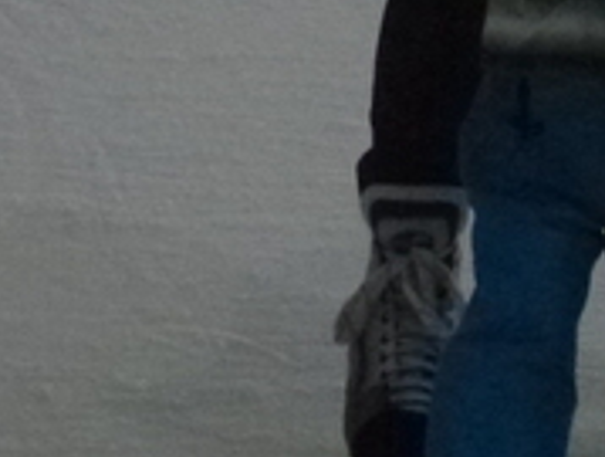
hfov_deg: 9.2
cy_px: -311
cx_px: 608
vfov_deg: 6.8
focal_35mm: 214
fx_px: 3748
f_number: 4
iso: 800
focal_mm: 8.6
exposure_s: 1/200
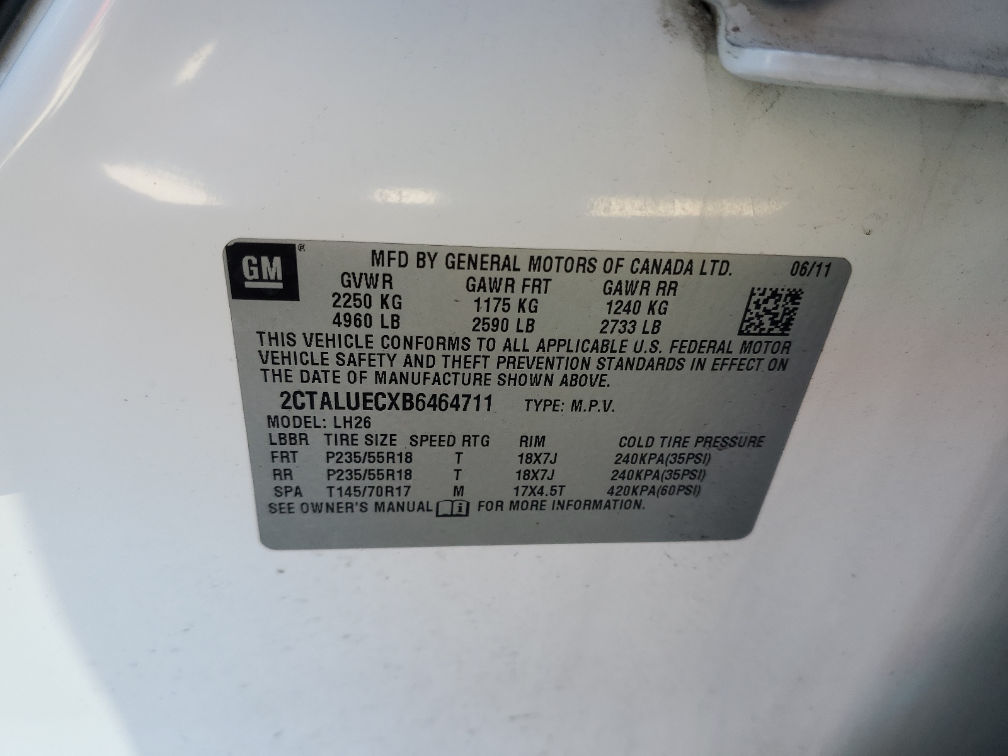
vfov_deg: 53.1
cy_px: 378
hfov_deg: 67.3
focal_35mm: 26
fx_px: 757
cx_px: 504
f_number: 1.5
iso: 50
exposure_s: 1/175
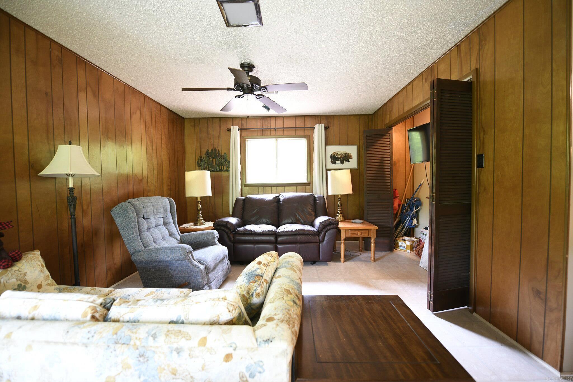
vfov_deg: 77.3
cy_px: 191
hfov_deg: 100.4
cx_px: 286
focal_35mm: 15
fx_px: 239
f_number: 2.8
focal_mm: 15
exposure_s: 1/15
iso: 640
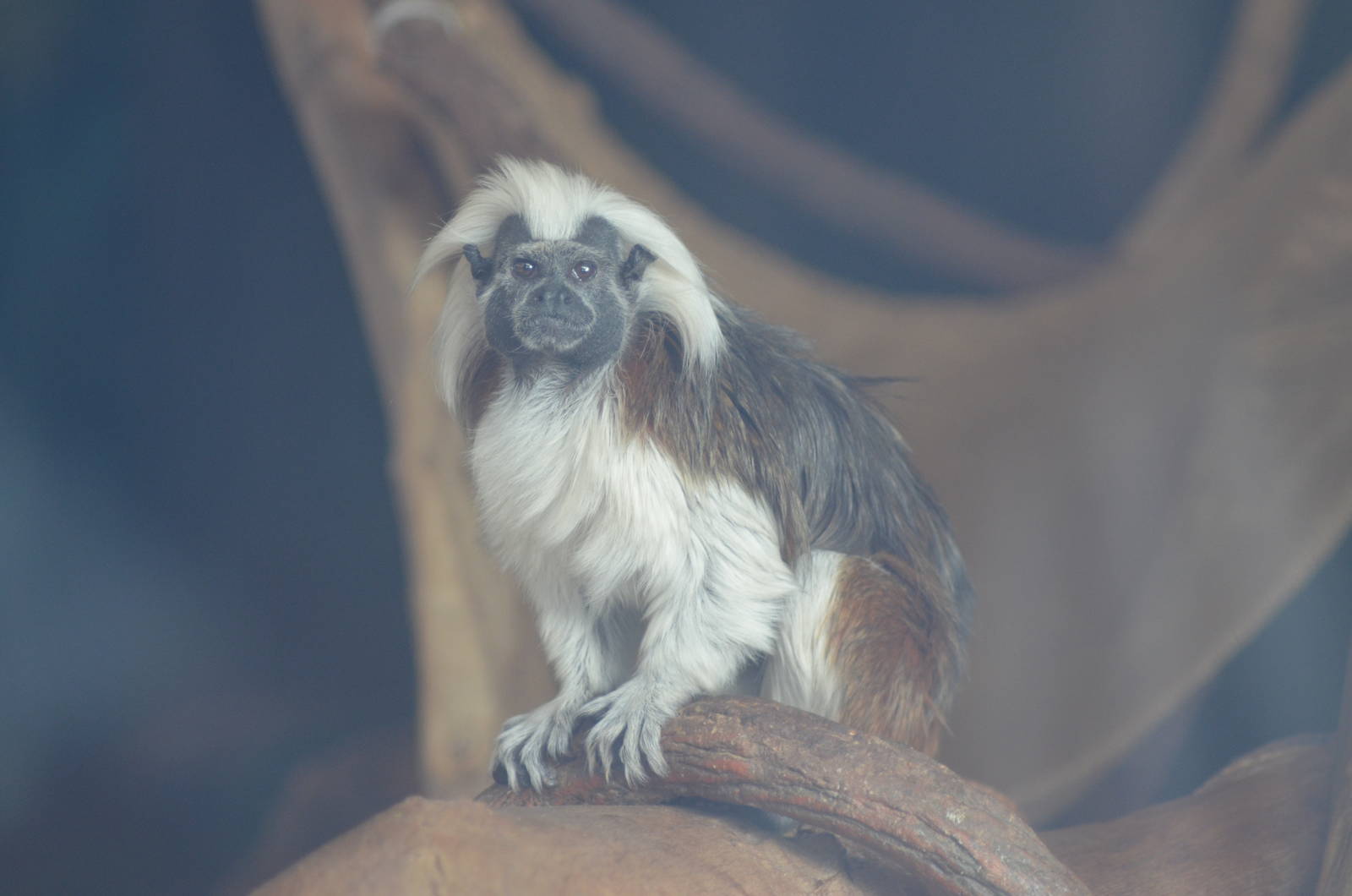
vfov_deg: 9.9
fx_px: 5172
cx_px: 676
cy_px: 448
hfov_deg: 14.9
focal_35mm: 138
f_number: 4
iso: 720
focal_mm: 92
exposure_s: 1/250
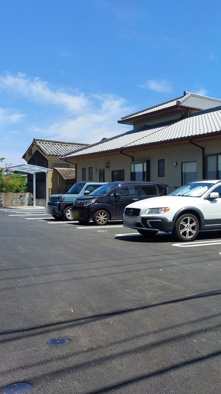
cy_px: 197
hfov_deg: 31.3
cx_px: 219
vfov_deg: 56.6
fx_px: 365
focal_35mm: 35
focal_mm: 5.23
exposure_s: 1/994
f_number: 1.8
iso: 25
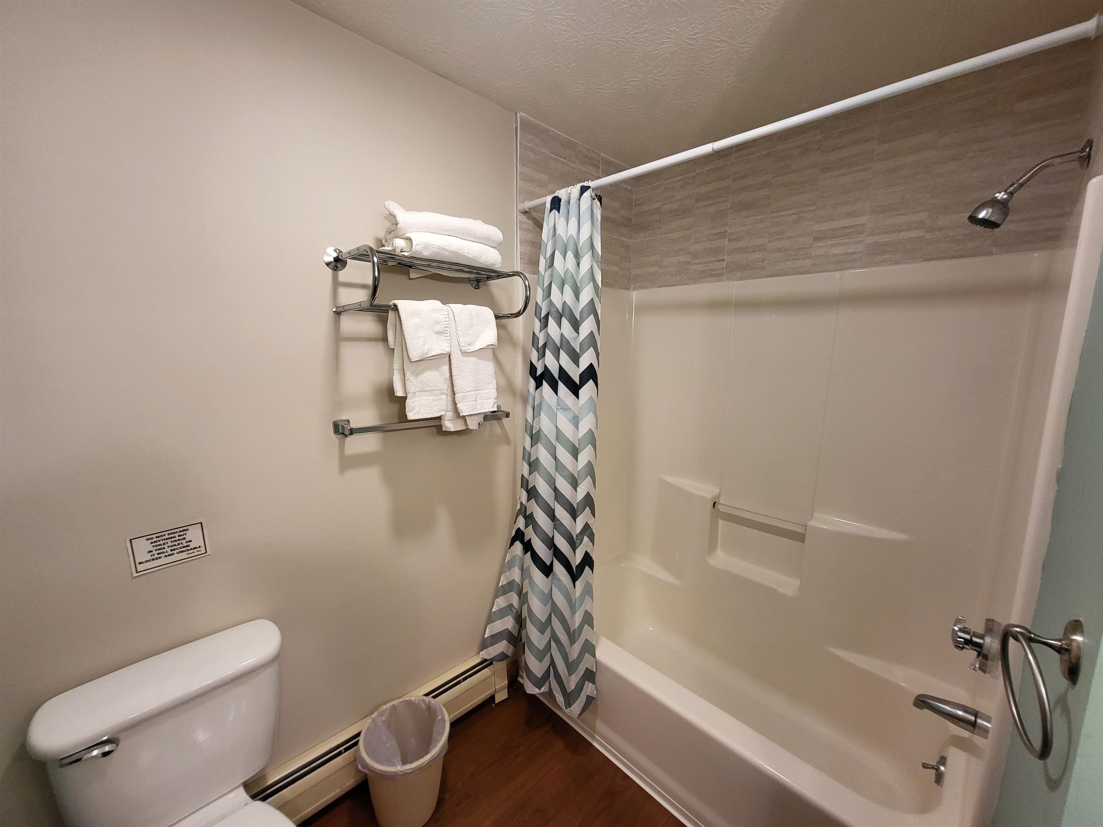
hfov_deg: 106.2
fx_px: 414
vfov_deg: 89.9
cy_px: 414
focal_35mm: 13
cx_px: 552
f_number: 2.2
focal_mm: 1.74
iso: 200
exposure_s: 1/60
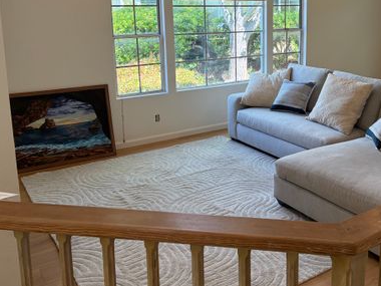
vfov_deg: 34.5
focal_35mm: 41
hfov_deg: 44.8
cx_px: 268
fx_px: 451
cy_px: 77
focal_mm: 5.96
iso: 100
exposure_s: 1/217
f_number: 1.6
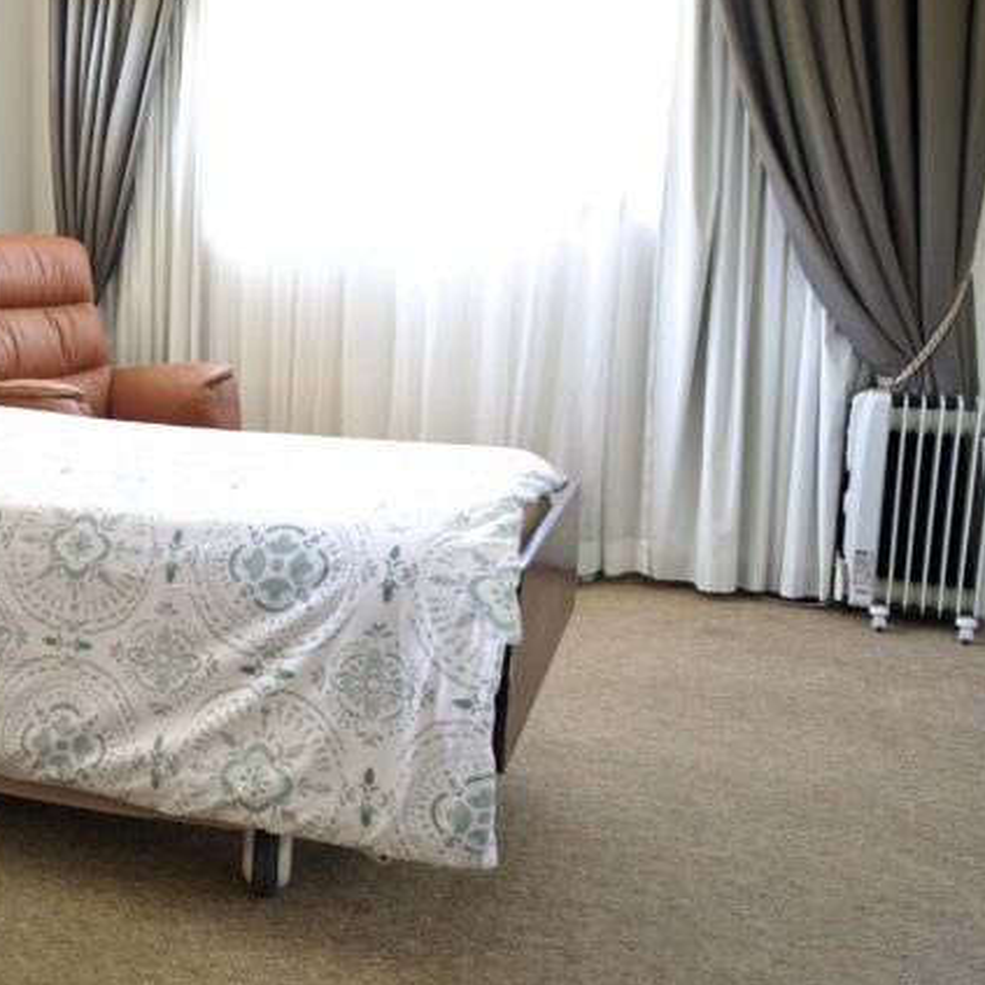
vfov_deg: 44.7
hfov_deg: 42.3
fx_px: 1191
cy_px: 396
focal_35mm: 37
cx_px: 154
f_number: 8
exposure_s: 1
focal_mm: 24
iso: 100
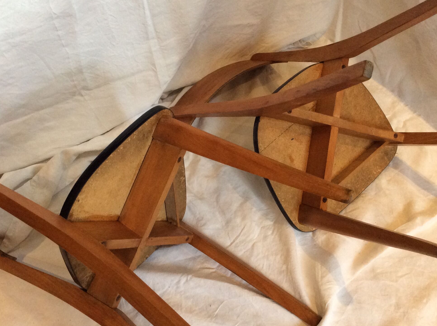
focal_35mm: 43
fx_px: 542
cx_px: 213
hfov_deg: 43.9
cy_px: 164
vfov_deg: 33.5
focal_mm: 3.3
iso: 160
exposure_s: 1/25
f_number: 2.4
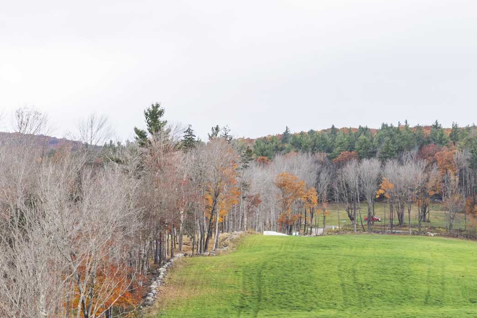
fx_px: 1643
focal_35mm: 124
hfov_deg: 16.3
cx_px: 417
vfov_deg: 10.9
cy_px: 340
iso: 320
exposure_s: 1/5
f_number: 11
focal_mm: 42
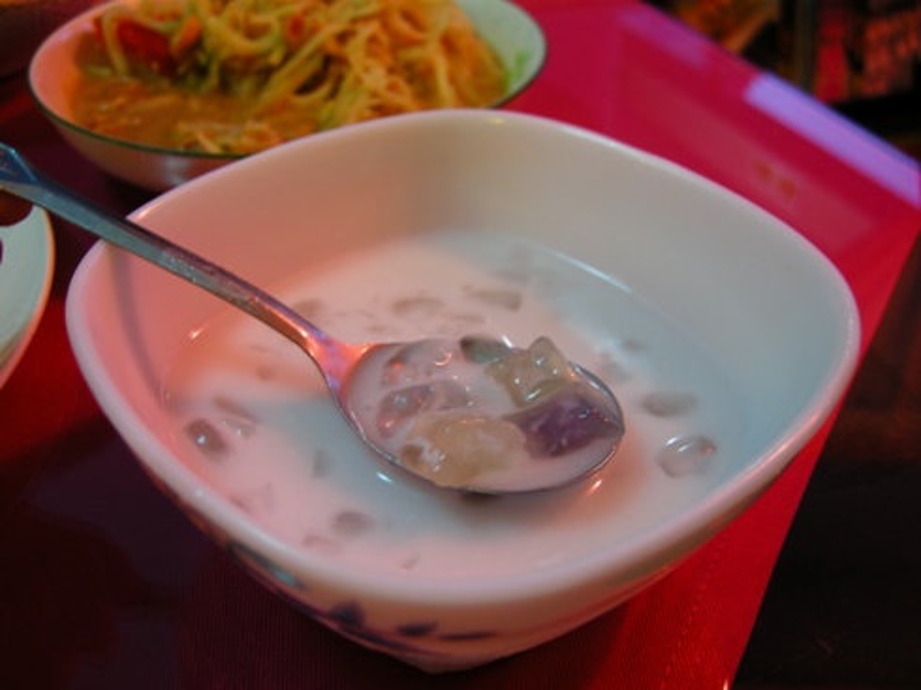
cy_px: 345
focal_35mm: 35
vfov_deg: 40.7
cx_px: 460
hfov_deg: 52.6
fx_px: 931
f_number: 2.7
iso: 64
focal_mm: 7.5
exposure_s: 1/4
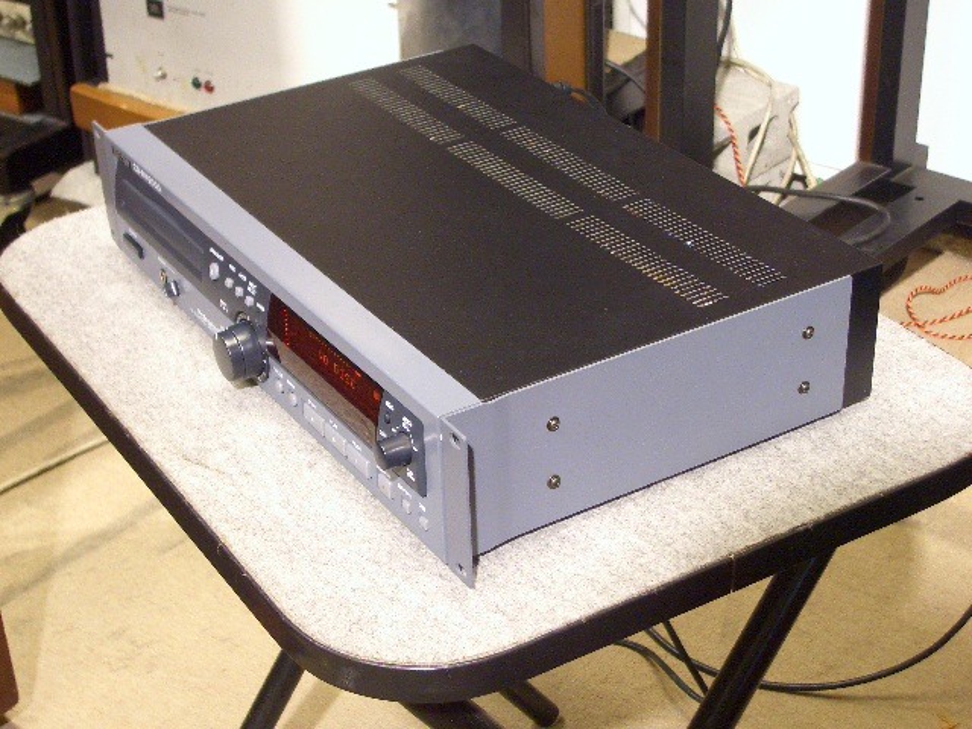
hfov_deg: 31.2
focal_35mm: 62
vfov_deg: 23.7
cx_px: 486
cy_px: 364
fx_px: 1741
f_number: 3.5
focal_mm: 10.2
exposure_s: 1/8
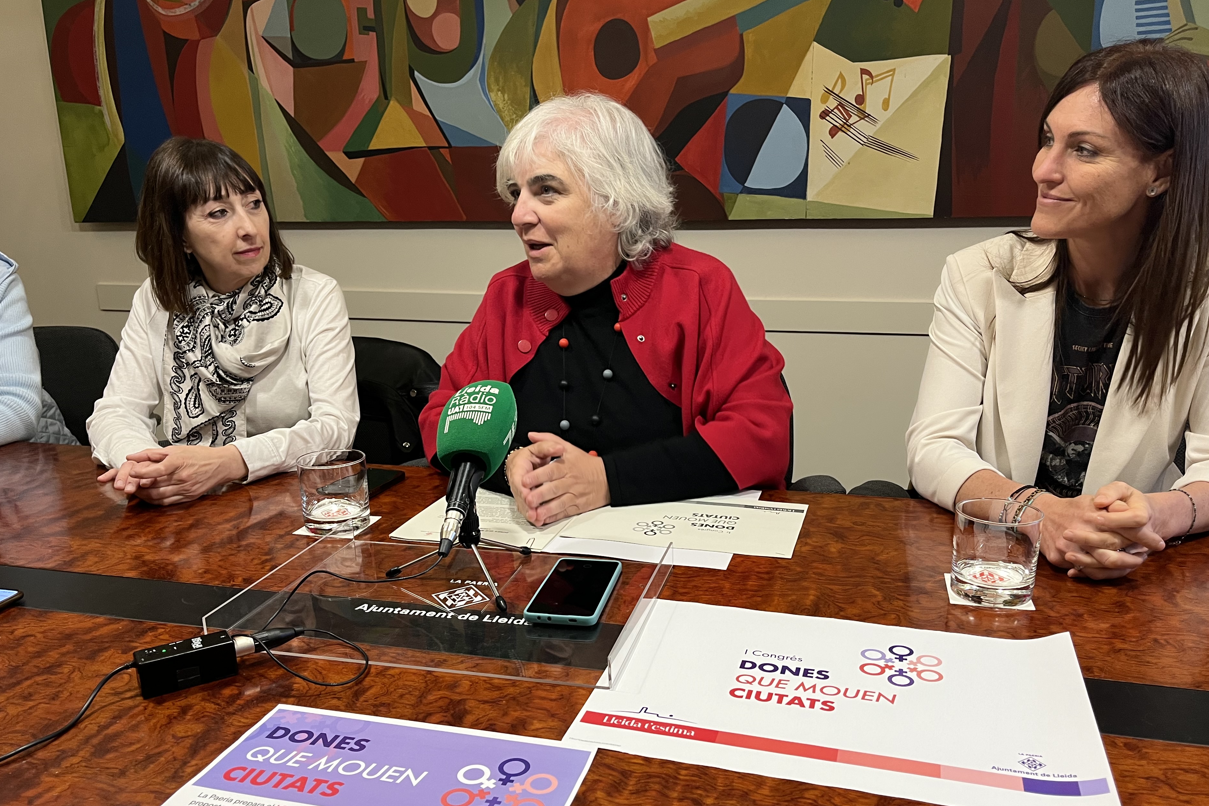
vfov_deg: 44.8
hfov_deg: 63.7
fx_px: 974
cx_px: 615
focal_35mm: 29
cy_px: 476
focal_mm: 5.1
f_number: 1.6
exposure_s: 1/50
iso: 100
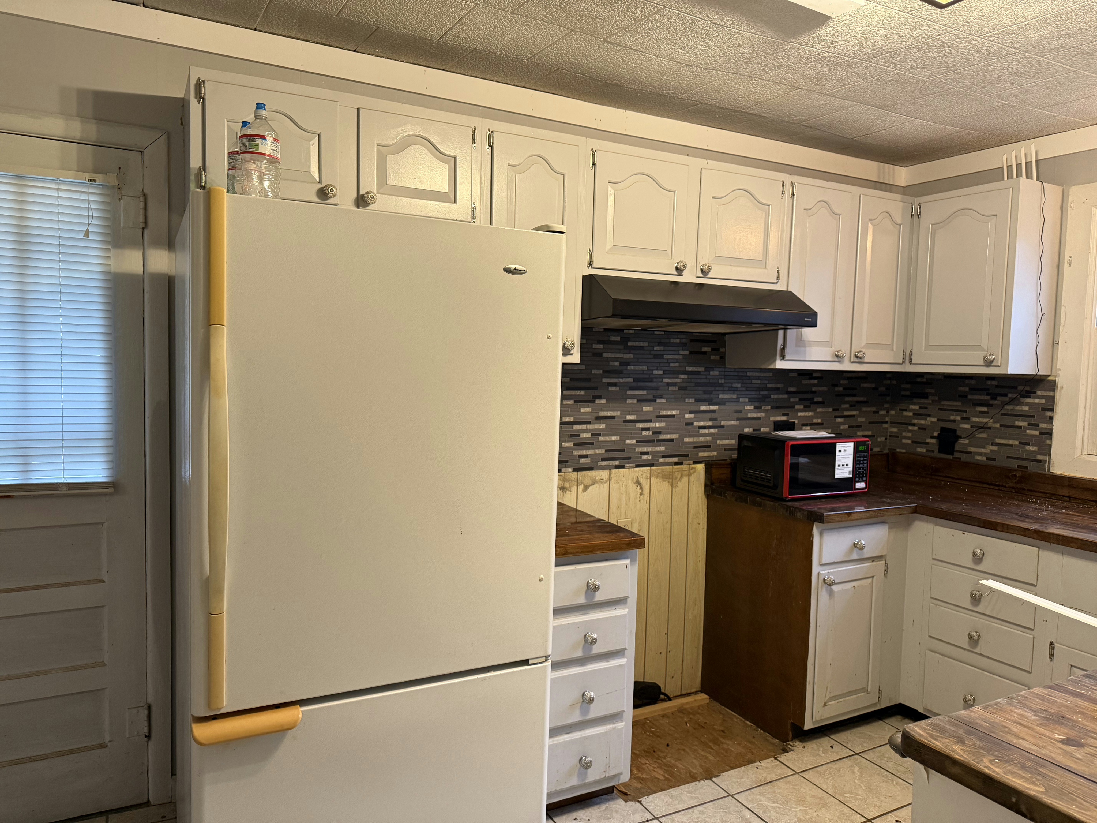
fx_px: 761
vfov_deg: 56.8
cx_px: 548
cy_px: 412
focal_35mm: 24
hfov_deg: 71.6
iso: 320
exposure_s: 1/60.2
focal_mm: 6.76
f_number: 1.78
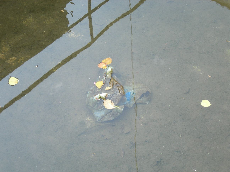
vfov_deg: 20.4
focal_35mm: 72
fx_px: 478
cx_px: 115
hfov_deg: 27.0
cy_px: 86
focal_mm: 14.9
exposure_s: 1/30
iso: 54
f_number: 3.7
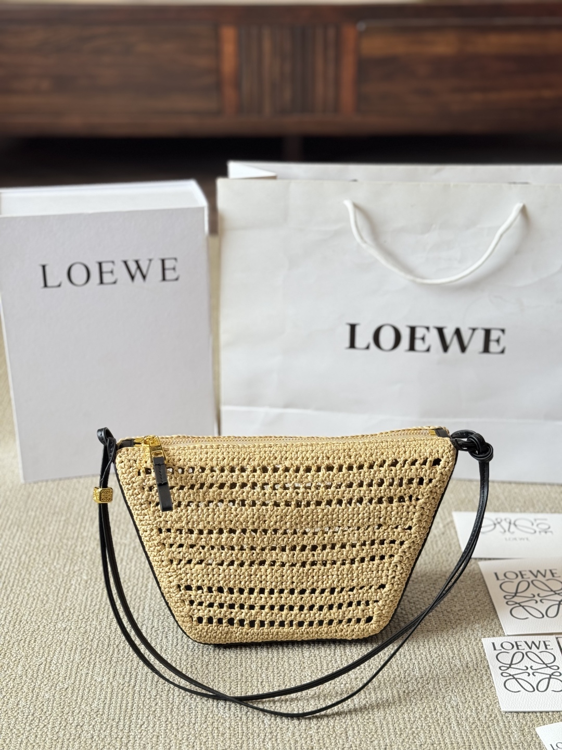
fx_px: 1039
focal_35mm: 48
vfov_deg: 39.7
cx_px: 281
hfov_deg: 30.3
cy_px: 375
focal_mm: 6.76
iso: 100
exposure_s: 1/66
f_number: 1.78
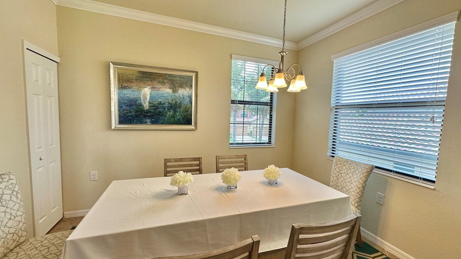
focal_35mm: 16
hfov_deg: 99.3
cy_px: 133
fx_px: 196
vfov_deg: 67.1
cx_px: 240
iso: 125
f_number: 2.2
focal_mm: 2.22
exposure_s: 1/120
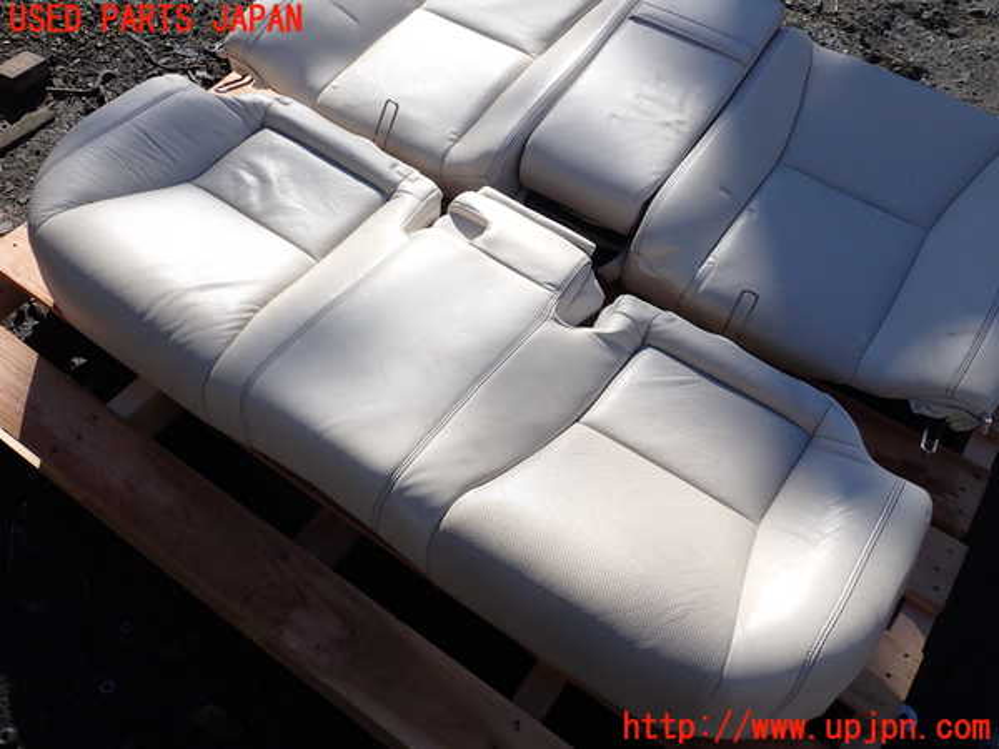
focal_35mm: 30
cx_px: 500
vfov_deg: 46.8
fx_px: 866
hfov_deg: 60.0
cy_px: 374
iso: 100
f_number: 9
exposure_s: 1/160
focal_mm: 5.4
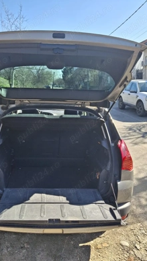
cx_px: 52
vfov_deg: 67.9
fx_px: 194
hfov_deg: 41.1
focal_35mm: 28
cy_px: 134
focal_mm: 4.69
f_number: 1.8
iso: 25
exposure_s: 1/435
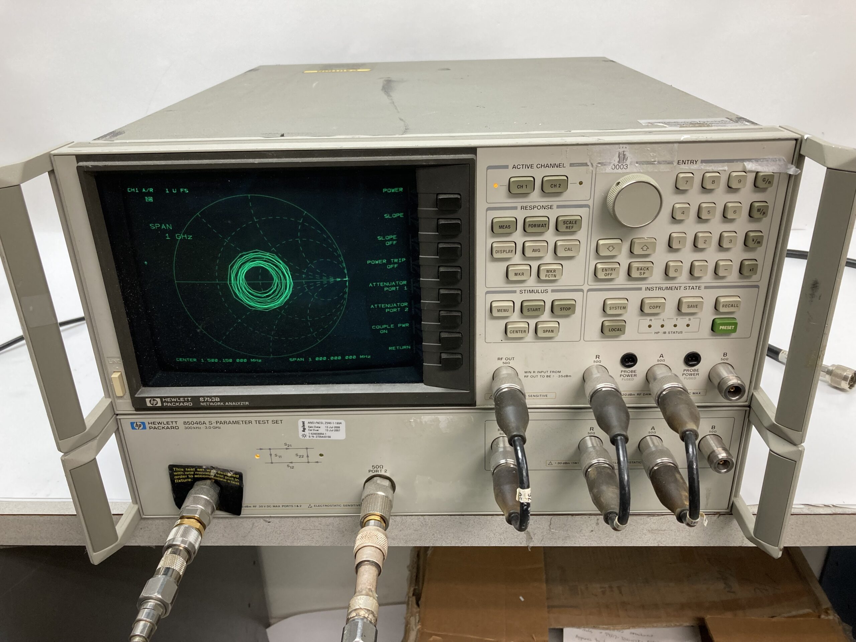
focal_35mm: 28
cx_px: 428
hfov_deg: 63.4
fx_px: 692
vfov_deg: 49.7
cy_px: 321
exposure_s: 1/60
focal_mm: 3.99
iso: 64
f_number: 1.8
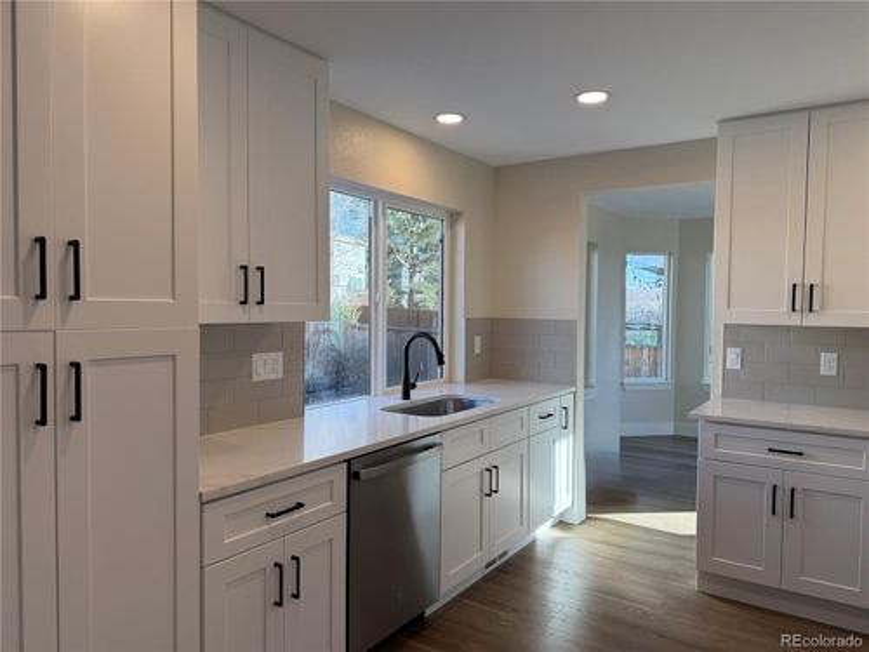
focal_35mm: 24
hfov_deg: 71.6
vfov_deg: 56.8
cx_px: 434
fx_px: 602
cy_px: 326
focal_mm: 6.76
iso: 100
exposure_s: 1/389
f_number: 1.78
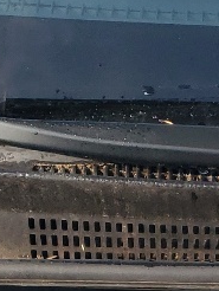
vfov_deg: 10.6
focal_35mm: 169
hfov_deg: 8.7
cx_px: 285
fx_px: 1423
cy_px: 601
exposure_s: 1/909
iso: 50
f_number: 1.5
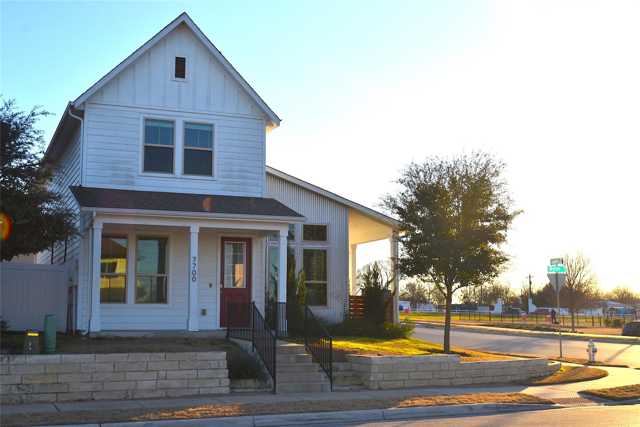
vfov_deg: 29.9
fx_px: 800
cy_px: 214
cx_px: 320
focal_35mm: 45
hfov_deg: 43.6
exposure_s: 1/200
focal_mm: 30
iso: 100
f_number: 8
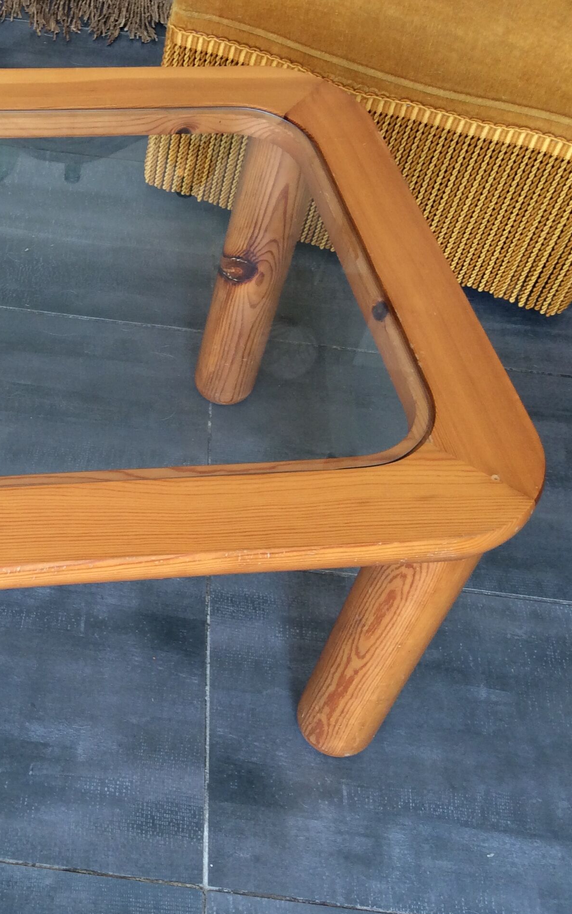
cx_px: 51
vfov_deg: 43.5
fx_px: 1147
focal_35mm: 46
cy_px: 455
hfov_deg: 27.0
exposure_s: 1/50
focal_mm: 3.3
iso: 32
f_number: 2.4
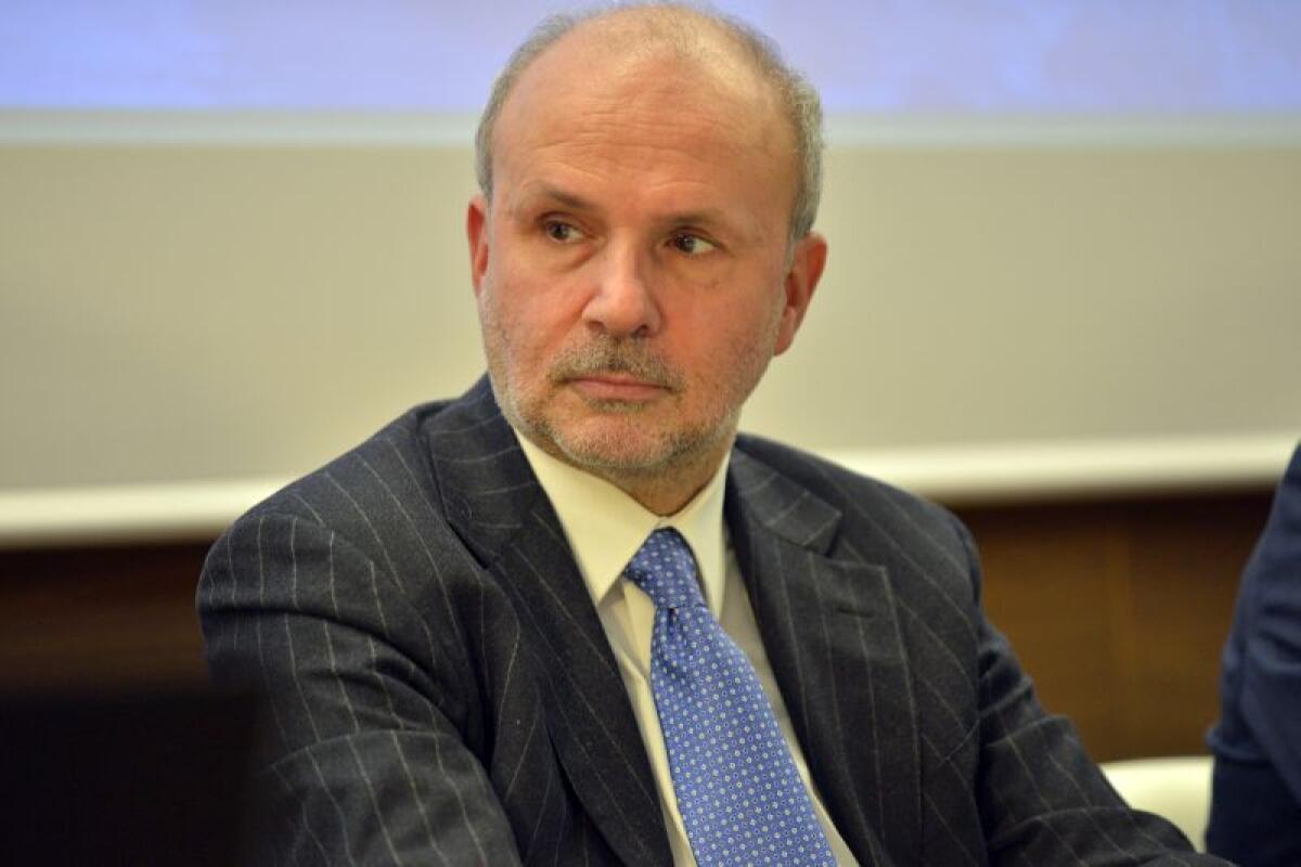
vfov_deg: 8.3
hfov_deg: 12.5
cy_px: 434
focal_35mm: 165
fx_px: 5962
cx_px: 650
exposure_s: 1/200
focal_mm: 165
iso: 2500
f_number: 2.8
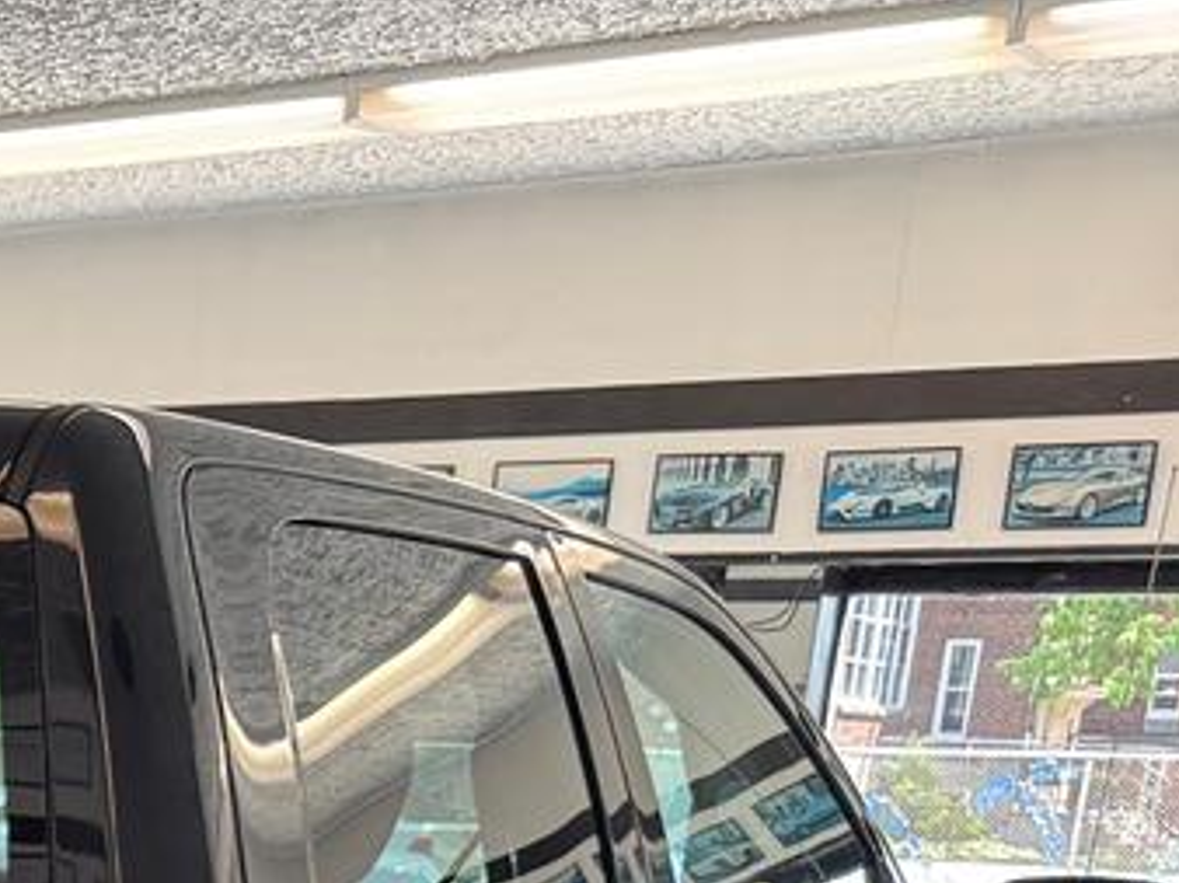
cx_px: -977
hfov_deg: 17.3
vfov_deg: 14.6
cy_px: 1504
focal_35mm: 91
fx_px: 3097
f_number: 1.78
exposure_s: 1/120
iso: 100
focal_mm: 6.76
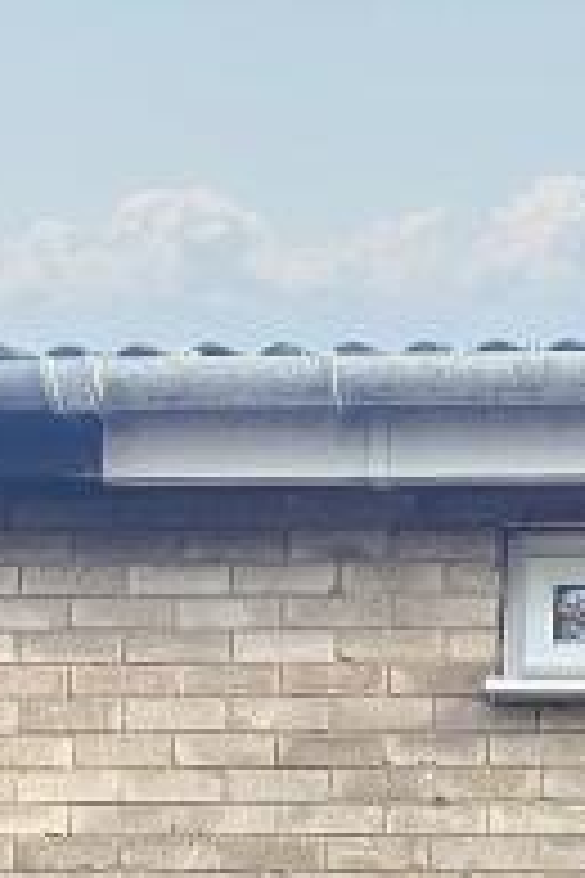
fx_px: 3193
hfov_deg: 9.2
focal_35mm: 131
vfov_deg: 13.7
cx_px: 1480
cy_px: 1648
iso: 125
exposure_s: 1/228
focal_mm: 6.8
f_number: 1.8
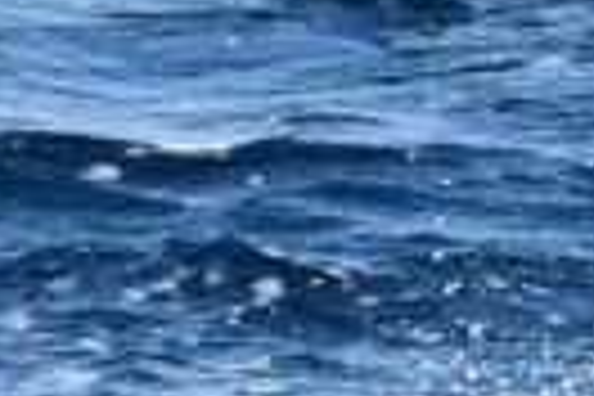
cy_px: -169
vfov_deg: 0.5
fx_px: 49645
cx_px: 1458
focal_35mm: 3009
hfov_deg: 0.7
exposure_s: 1/1250
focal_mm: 330
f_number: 6
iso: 400
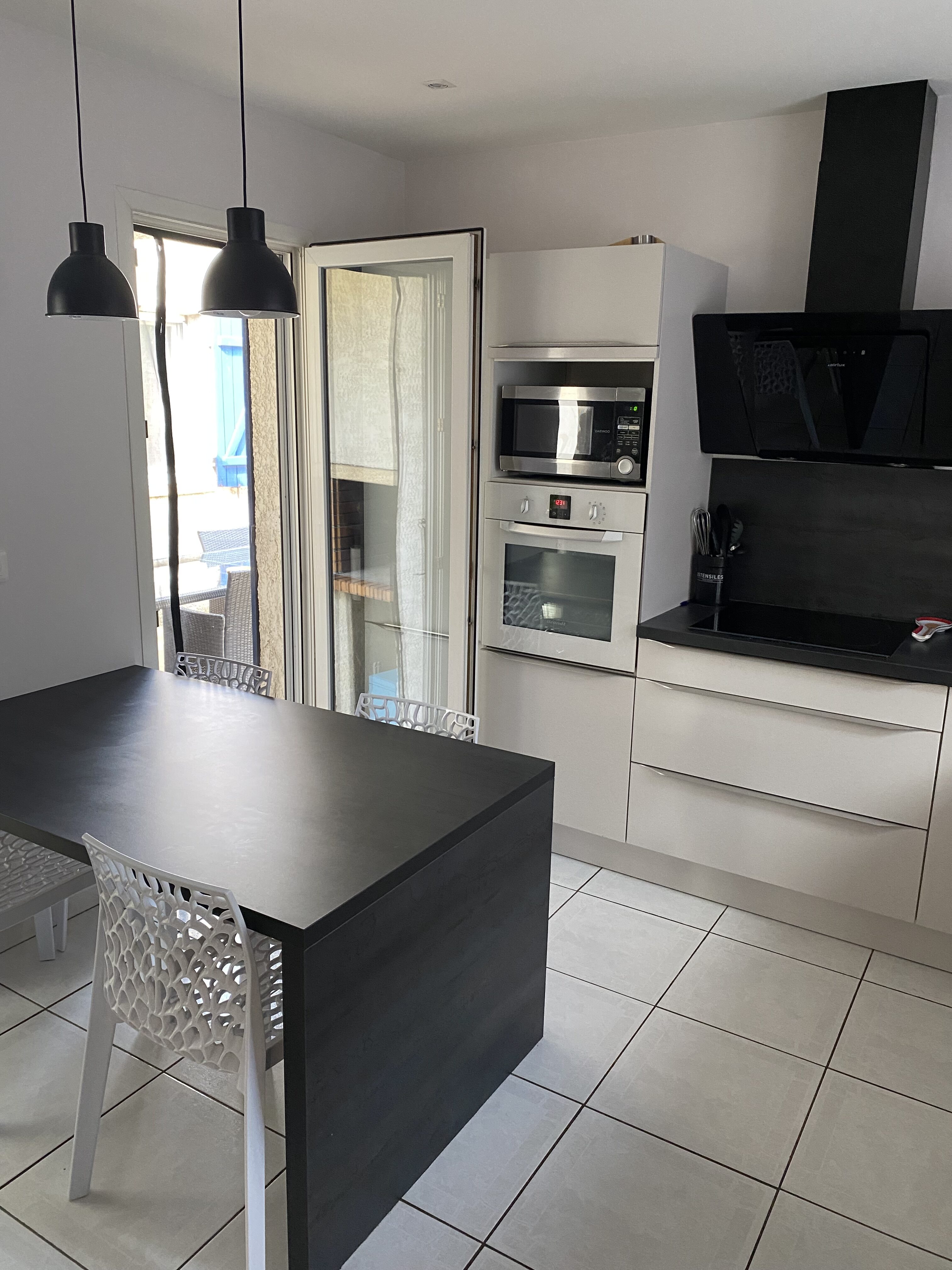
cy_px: 635
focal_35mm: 26
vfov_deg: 67.3
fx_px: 953
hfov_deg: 53.1
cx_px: 476
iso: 250
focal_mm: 4.25
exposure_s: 1/50
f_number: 1.8
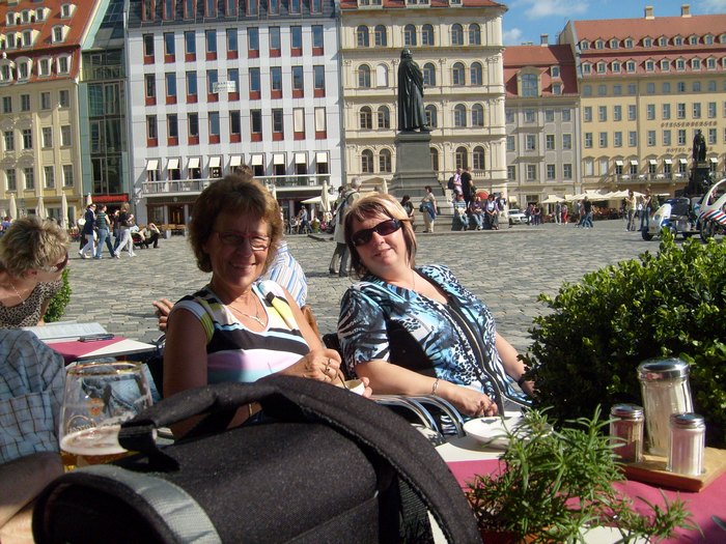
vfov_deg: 40.7
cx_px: 363
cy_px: 272
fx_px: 734
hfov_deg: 52.6
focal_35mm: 35
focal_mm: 5.8
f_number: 7.1
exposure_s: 1/350
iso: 80
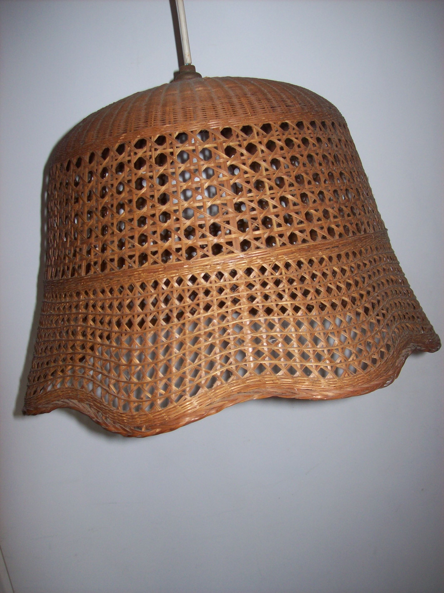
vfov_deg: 51.4
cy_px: 296
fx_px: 616
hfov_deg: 39.6
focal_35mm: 36
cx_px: 222
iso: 80
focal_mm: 6
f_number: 2.7
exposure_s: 1/64
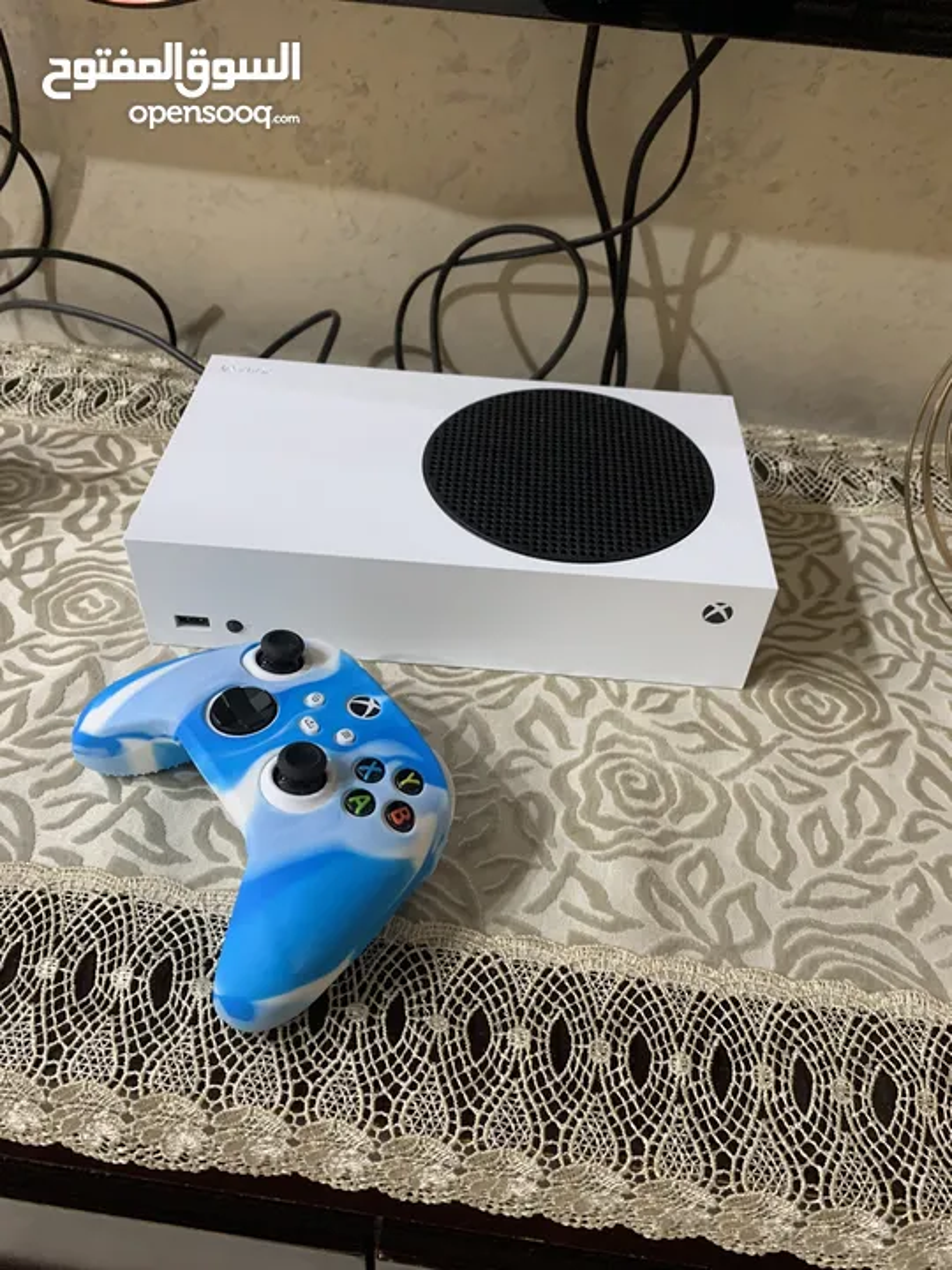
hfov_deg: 53.1
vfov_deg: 67.3
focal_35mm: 26
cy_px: 635
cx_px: 476
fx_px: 953
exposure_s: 1/60
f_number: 1.8
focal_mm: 4.25
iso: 320
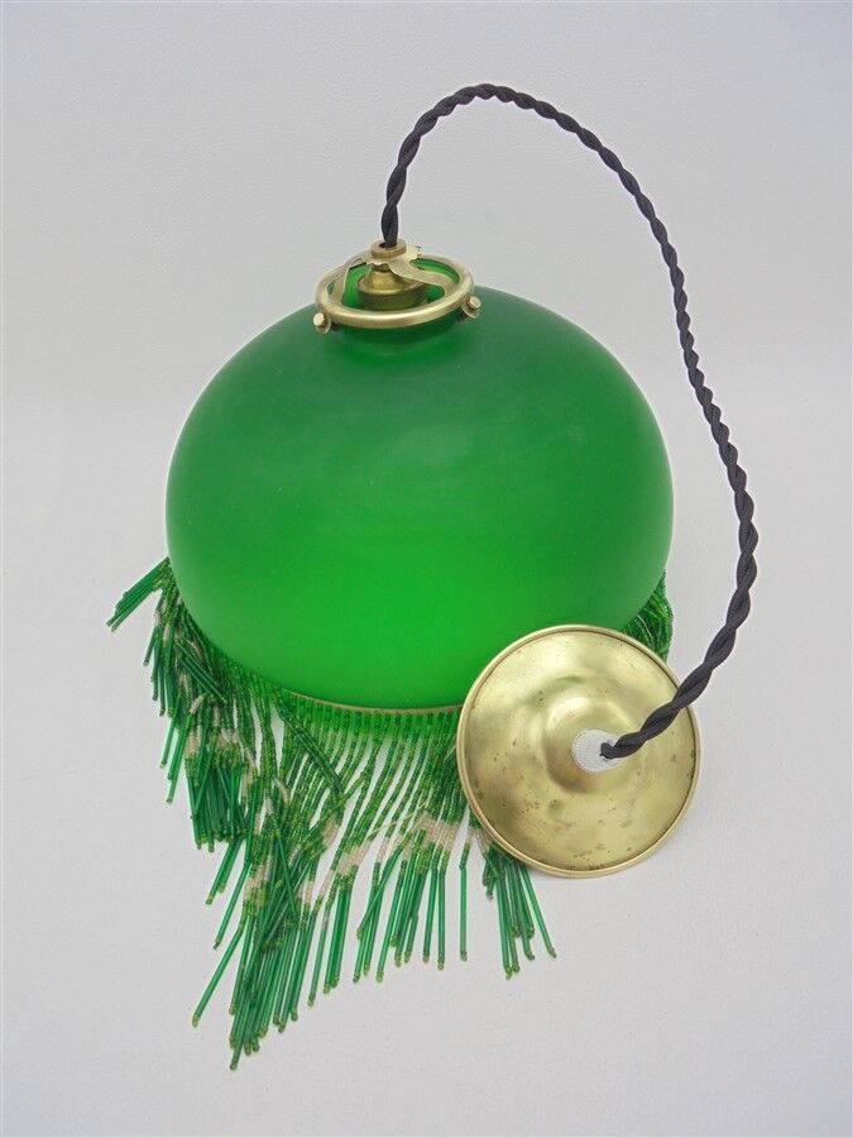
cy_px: 569
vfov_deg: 67.3
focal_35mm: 26
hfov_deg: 53.1
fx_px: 854
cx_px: 426
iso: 100
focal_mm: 4.6
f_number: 3.5
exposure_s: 1/30
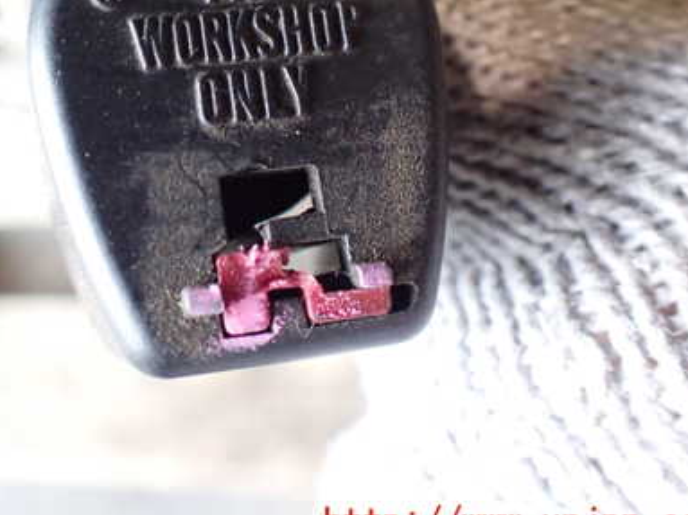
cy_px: 144
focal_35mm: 47
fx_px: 934
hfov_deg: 39.6
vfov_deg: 30.5
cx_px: 190
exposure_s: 1/60
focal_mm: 5.4
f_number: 2.3
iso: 800
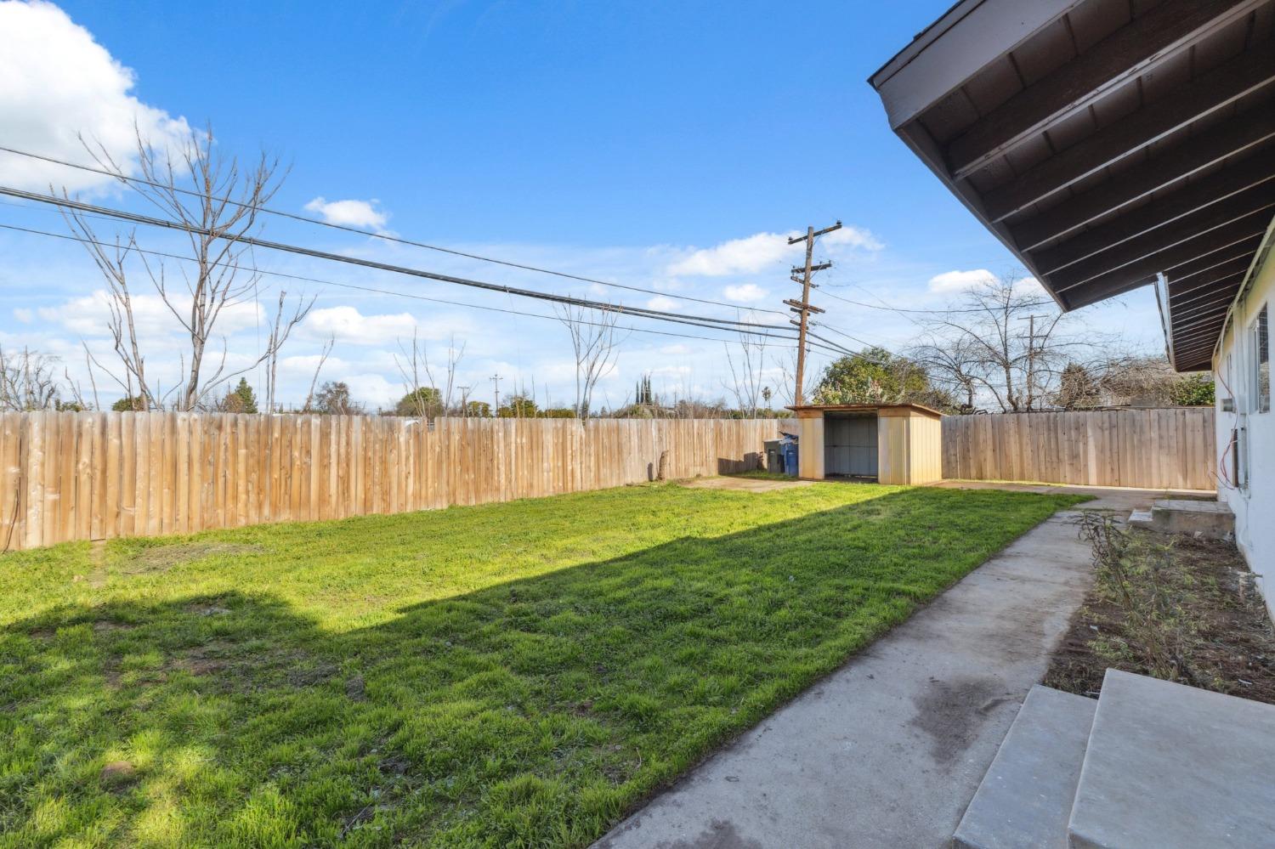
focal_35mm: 15
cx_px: 638
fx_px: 531
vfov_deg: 77.3
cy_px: 424
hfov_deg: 100.4
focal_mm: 10
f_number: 9
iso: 100
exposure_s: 1/250
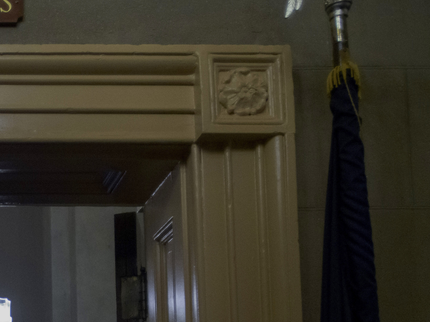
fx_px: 857
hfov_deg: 25.0
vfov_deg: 19.7
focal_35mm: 69
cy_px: 413
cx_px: -102
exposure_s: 1/500
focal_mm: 24
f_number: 2.8
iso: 3200
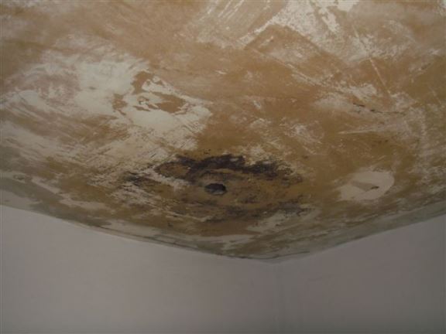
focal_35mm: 38
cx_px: 223
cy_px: 167
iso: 100
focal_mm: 6.7
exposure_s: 1/40
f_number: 3.5
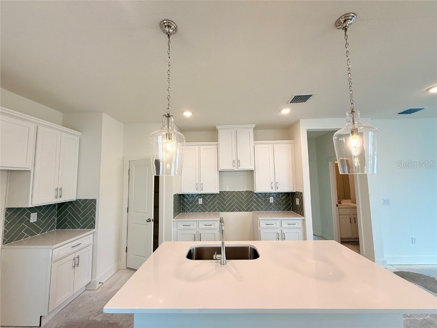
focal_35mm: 14
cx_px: 218
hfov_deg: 102.1
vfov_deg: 85.7
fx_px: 177
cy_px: 164
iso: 100
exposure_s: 1/120
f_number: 2.2
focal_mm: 2.22
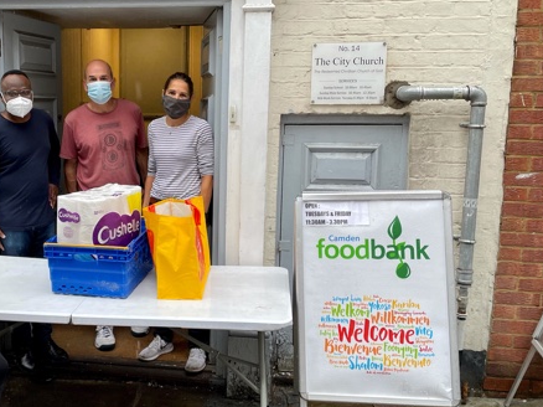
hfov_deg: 47.8
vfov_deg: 37.7
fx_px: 596
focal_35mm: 38
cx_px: 162
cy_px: 192
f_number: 1.6
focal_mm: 4.2
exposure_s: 1/171
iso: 32
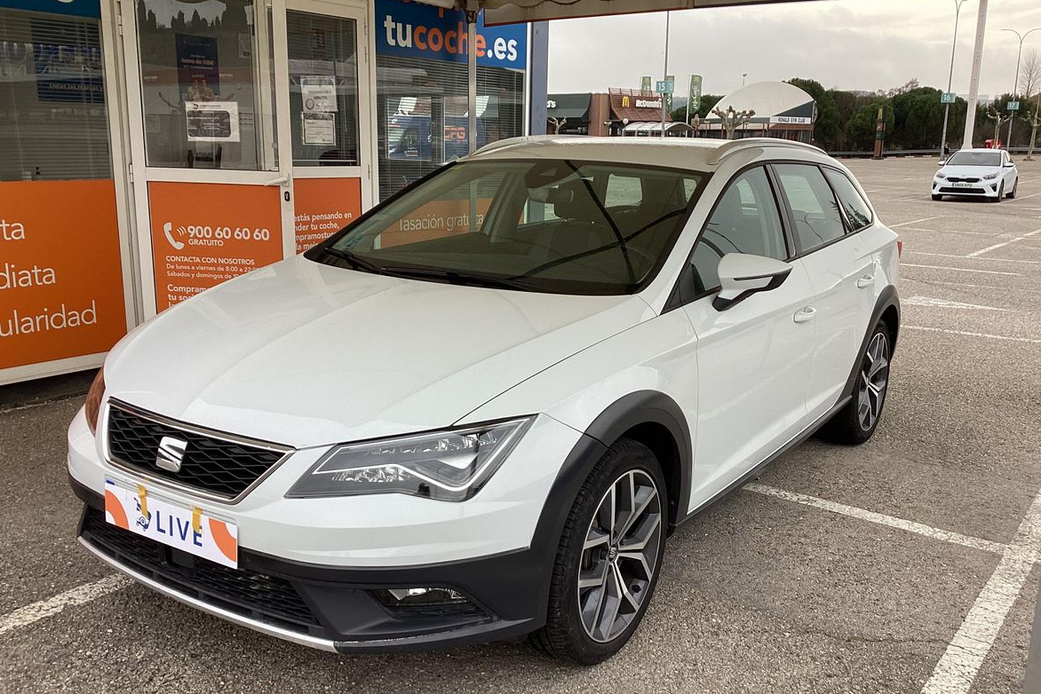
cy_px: 392
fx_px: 954
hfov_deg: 57.2
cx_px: 515
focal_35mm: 33
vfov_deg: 39.9
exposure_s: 1/110
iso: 25
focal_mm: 3.3
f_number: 2.4
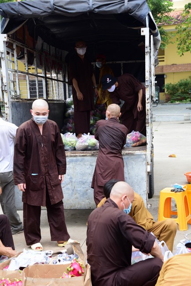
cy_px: 143
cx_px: 96
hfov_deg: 21.9
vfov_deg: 32.4
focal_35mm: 62
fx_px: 493
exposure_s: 1/160
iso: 500
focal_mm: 62
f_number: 6.3
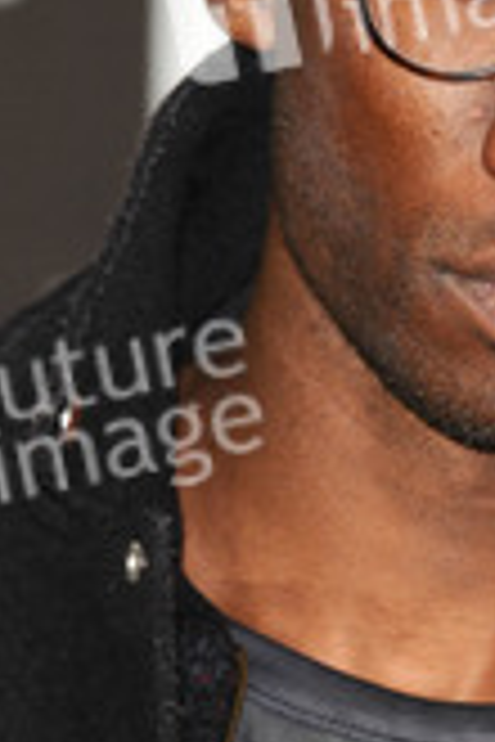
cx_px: 524
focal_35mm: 729
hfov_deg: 1.9
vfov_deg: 2.8
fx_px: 15034
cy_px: 202
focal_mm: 200
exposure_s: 1/200
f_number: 4.5
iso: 320
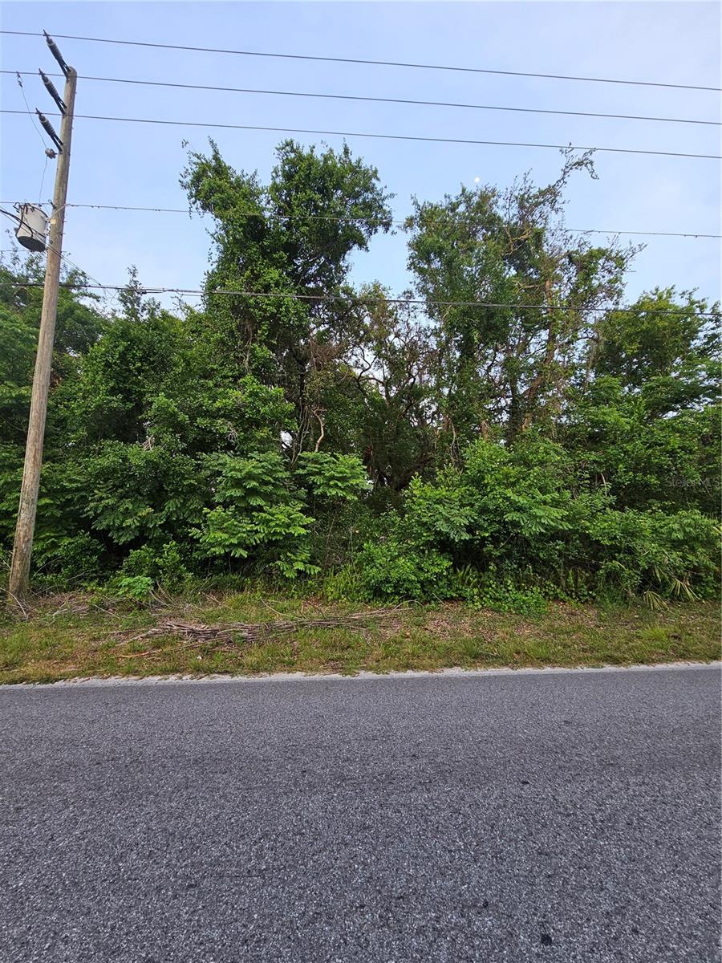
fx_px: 362
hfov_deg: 89.9
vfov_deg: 106.2
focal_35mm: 13
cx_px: 361
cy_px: 482
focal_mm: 2.2
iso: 50
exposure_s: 1/120
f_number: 2.2
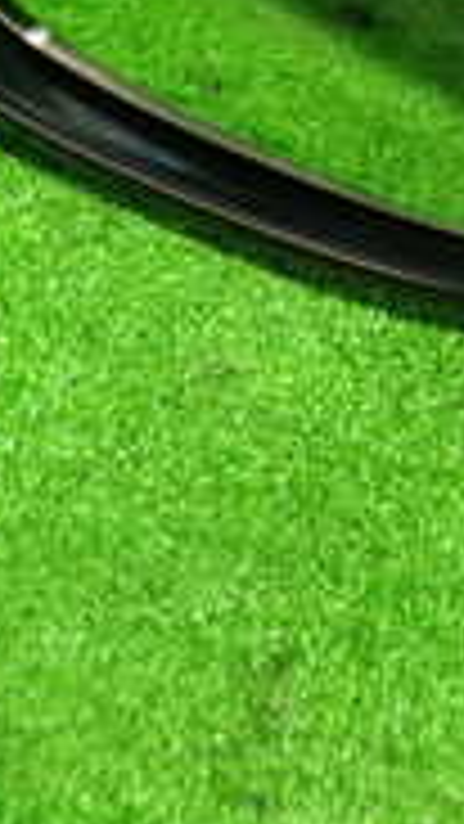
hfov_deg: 11.0
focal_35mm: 107
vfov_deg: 19.1
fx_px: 2339
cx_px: 635
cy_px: -90
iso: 500
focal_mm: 5.4
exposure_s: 1/30
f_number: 2.3
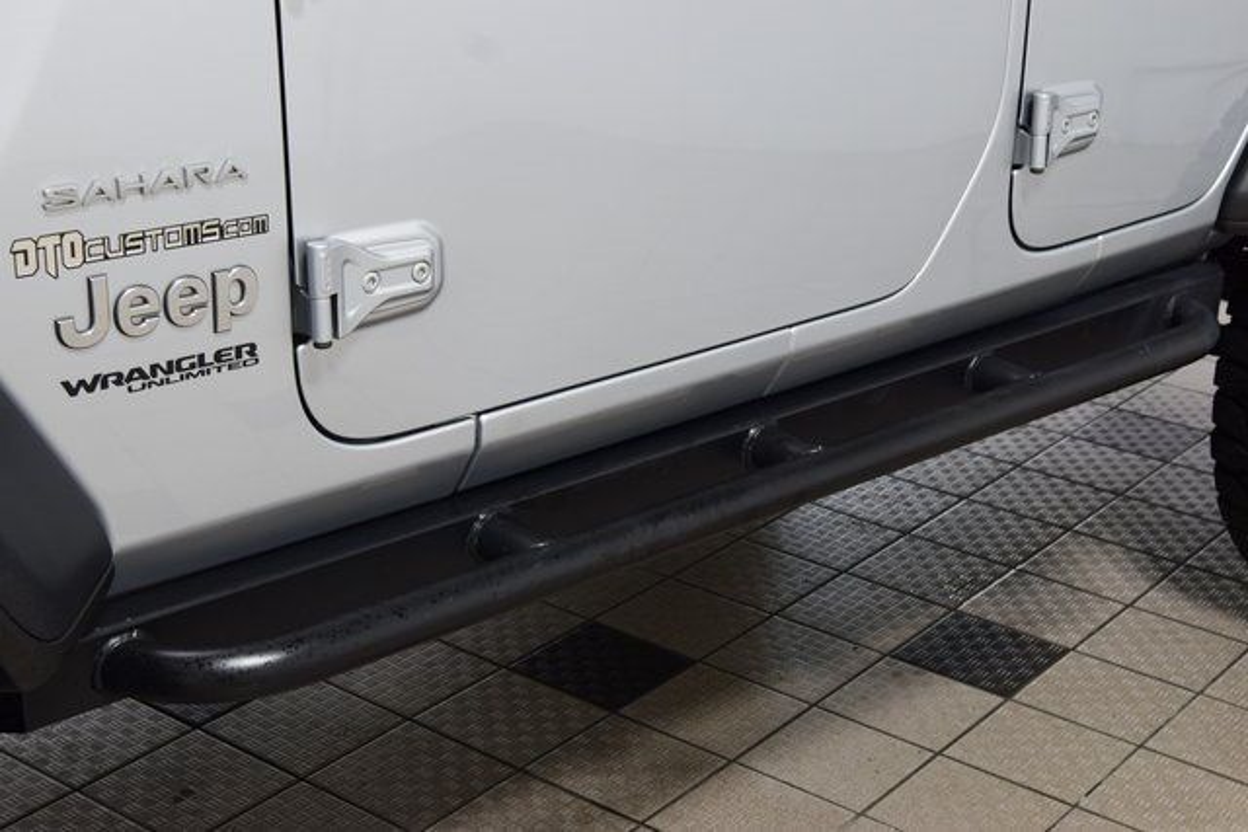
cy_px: 416
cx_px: 624
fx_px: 2080
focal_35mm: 60
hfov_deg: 33.4
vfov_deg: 22.6
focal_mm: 40
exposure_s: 1/15
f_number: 6.3
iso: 720
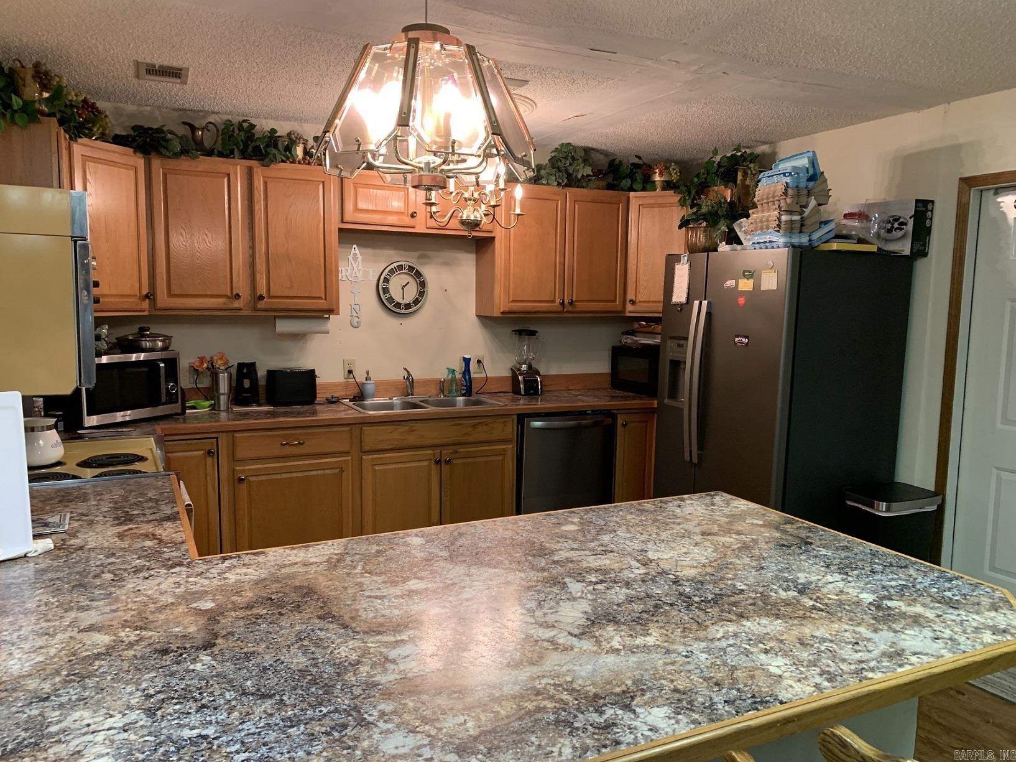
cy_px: 381
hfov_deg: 67.3
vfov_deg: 53.1
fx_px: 763
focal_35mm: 26
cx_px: 508
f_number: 1.8
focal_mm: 4.25
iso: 160
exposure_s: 1/60
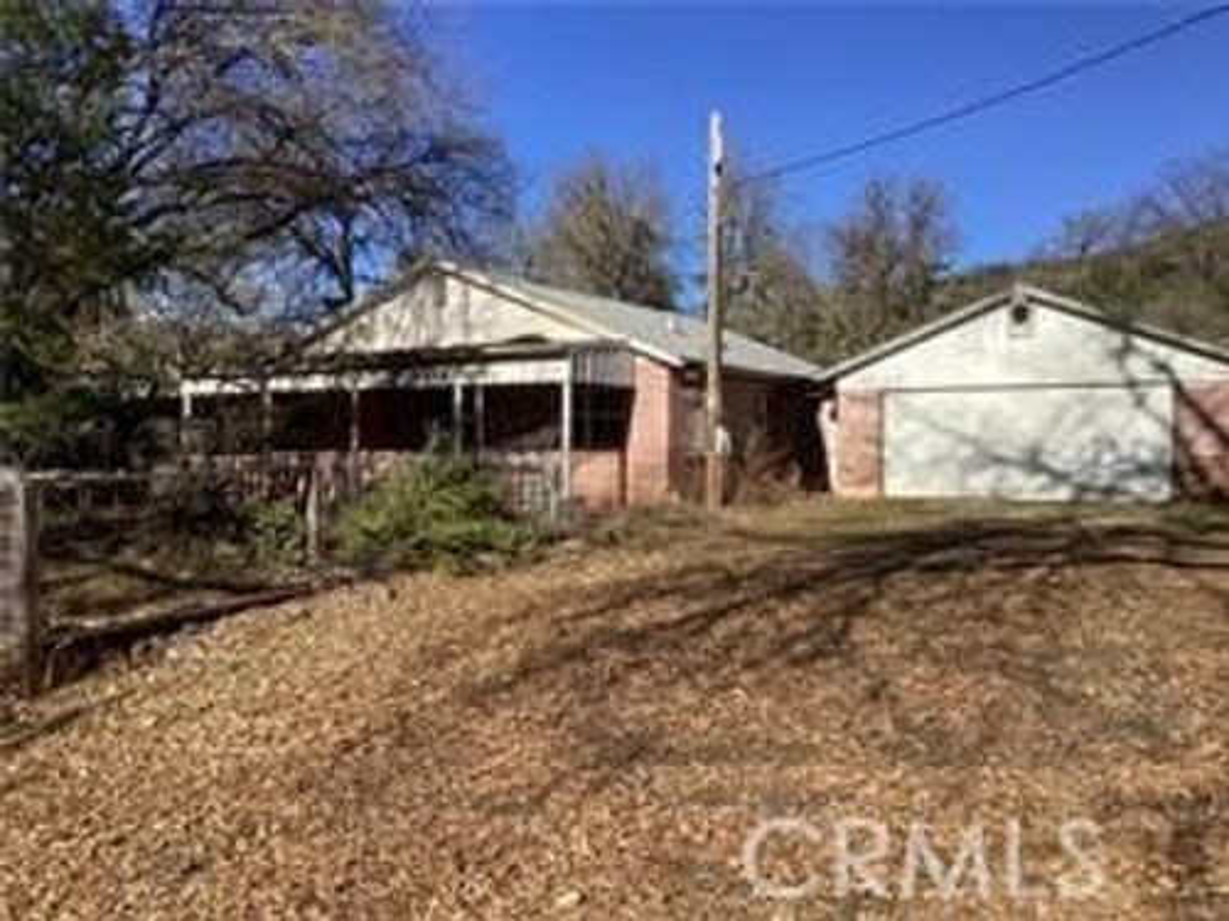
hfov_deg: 58.4
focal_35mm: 31
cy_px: 460
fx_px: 1101
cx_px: 614
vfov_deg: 45.4
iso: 25
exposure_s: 1/1072
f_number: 2.4
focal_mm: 3.3
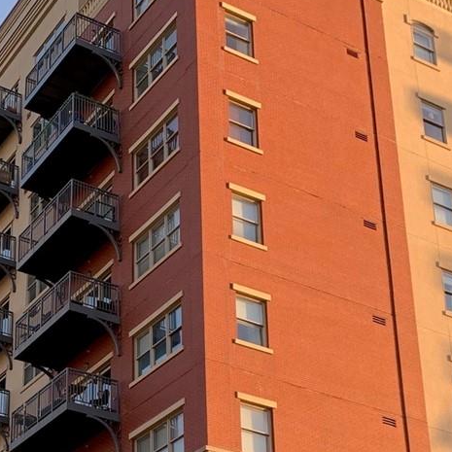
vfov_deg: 21.1
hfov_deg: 21.4
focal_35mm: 79
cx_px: 37
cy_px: 461
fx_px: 1167
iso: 25
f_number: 1.8
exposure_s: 1/251
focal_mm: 4.25
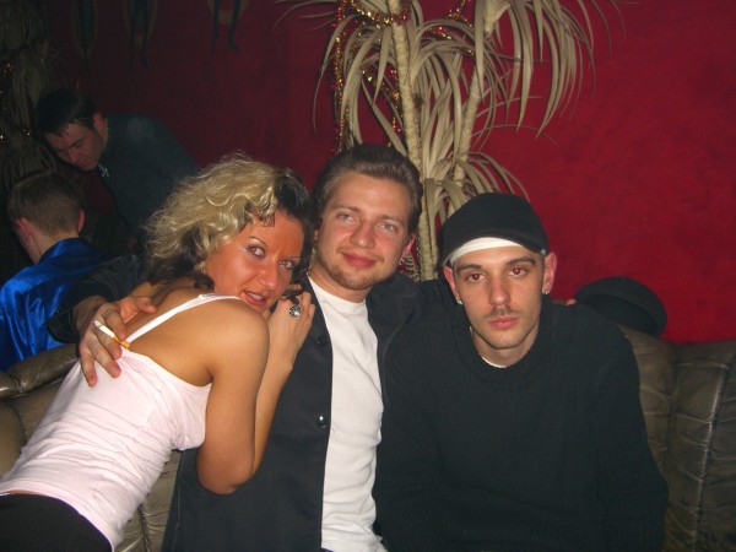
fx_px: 808
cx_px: 368
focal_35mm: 38
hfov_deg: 49.0
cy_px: 276
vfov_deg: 37.7
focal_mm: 7.9
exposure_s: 1/60
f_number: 2.8
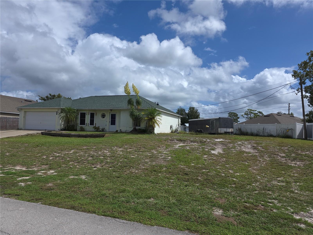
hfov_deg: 73.9
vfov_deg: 58.9
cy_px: 118
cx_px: 156
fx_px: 208
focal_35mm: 23
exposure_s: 1/1040
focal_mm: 6.3
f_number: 1.7
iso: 12
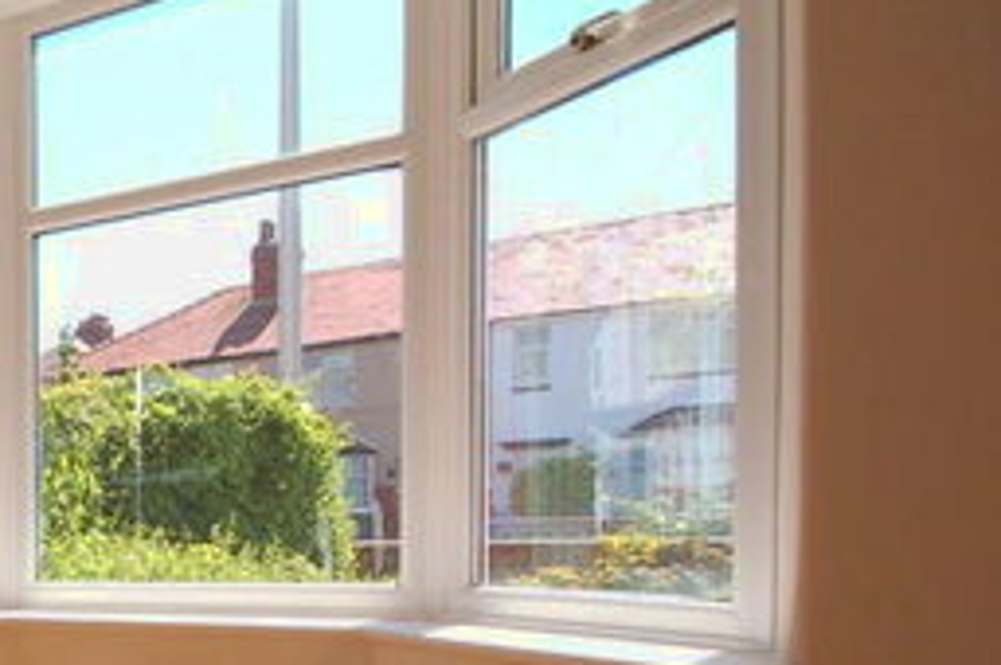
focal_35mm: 41
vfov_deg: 31.5
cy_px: 552
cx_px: -364
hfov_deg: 32.4
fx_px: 1139
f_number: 9
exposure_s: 1/320
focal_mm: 10
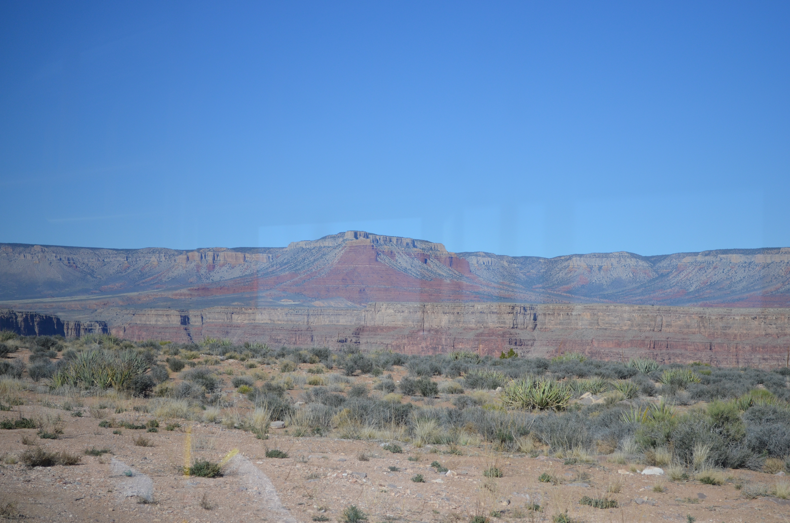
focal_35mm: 75
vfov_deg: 18.1
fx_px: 1642
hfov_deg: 27.0
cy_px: 262
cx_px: 395
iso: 400
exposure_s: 1/1600
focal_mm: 50
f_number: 6.3
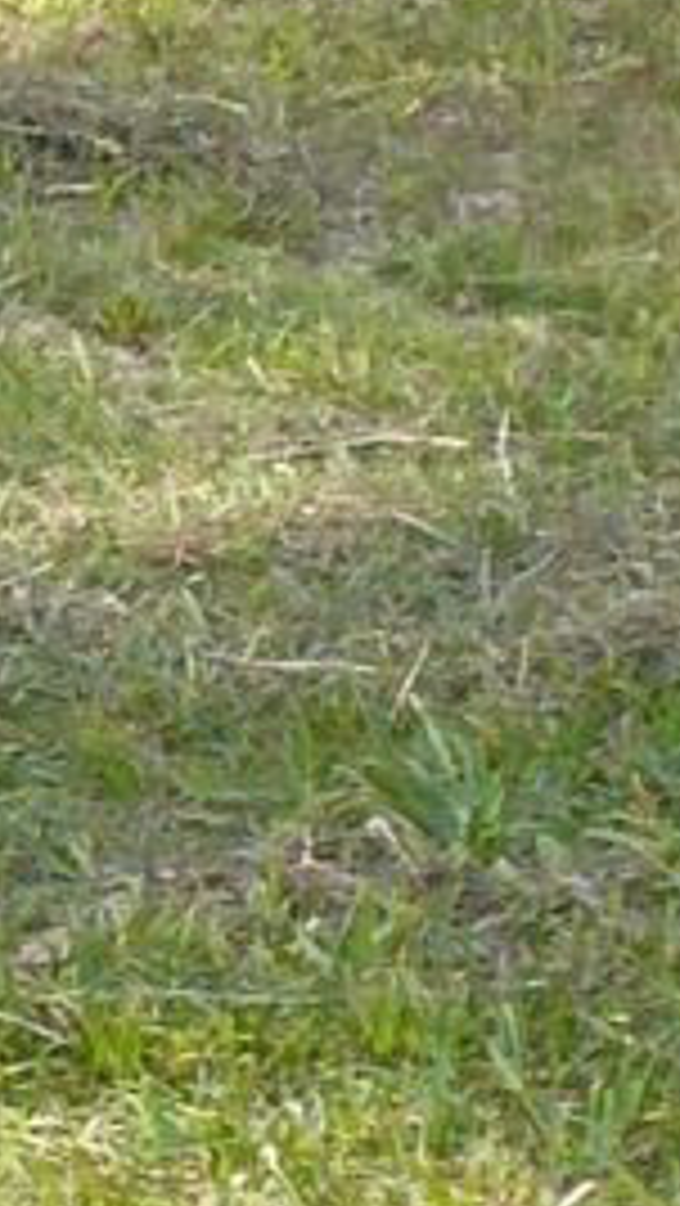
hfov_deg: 4.5
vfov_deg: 8.4
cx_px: -1707
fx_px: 8196
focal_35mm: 256
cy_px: 812
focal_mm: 6.9
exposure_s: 1/250
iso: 100
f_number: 3.3
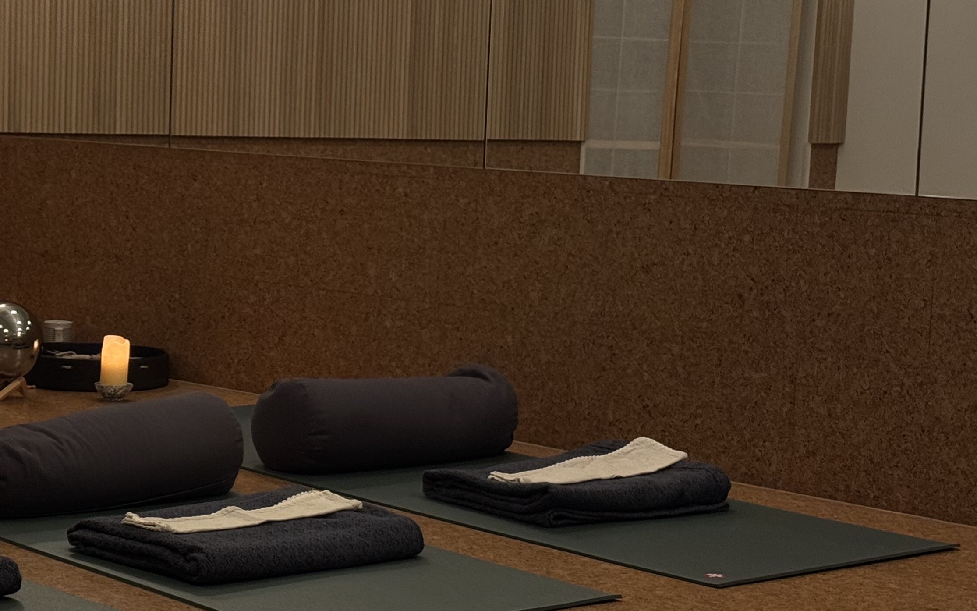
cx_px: 150
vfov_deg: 14.2
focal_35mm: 92
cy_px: 277
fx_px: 2450
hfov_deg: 22.2
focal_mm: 6.76
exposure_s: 1/33
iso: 400
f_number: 1.78
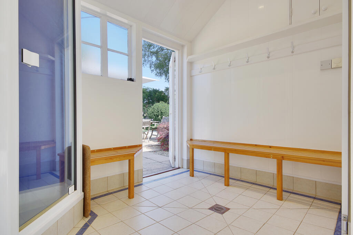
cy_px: 118
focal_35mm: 19
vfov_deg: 64.6
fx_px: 186
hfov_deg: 86.9
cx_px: 176
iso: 100
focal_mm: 13
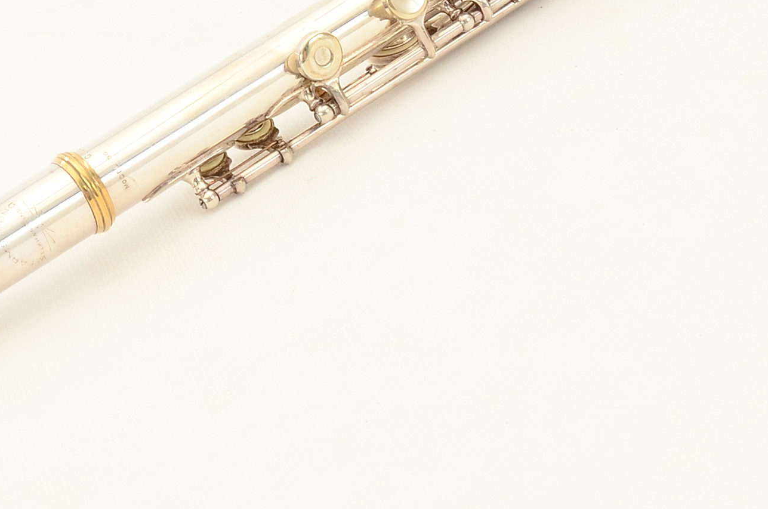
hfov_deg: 22.2
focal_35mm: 90
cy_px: 132
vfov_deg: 15.0
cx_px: 151
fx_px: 1926
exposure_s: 1/60
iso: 320
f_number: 13
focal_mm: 21
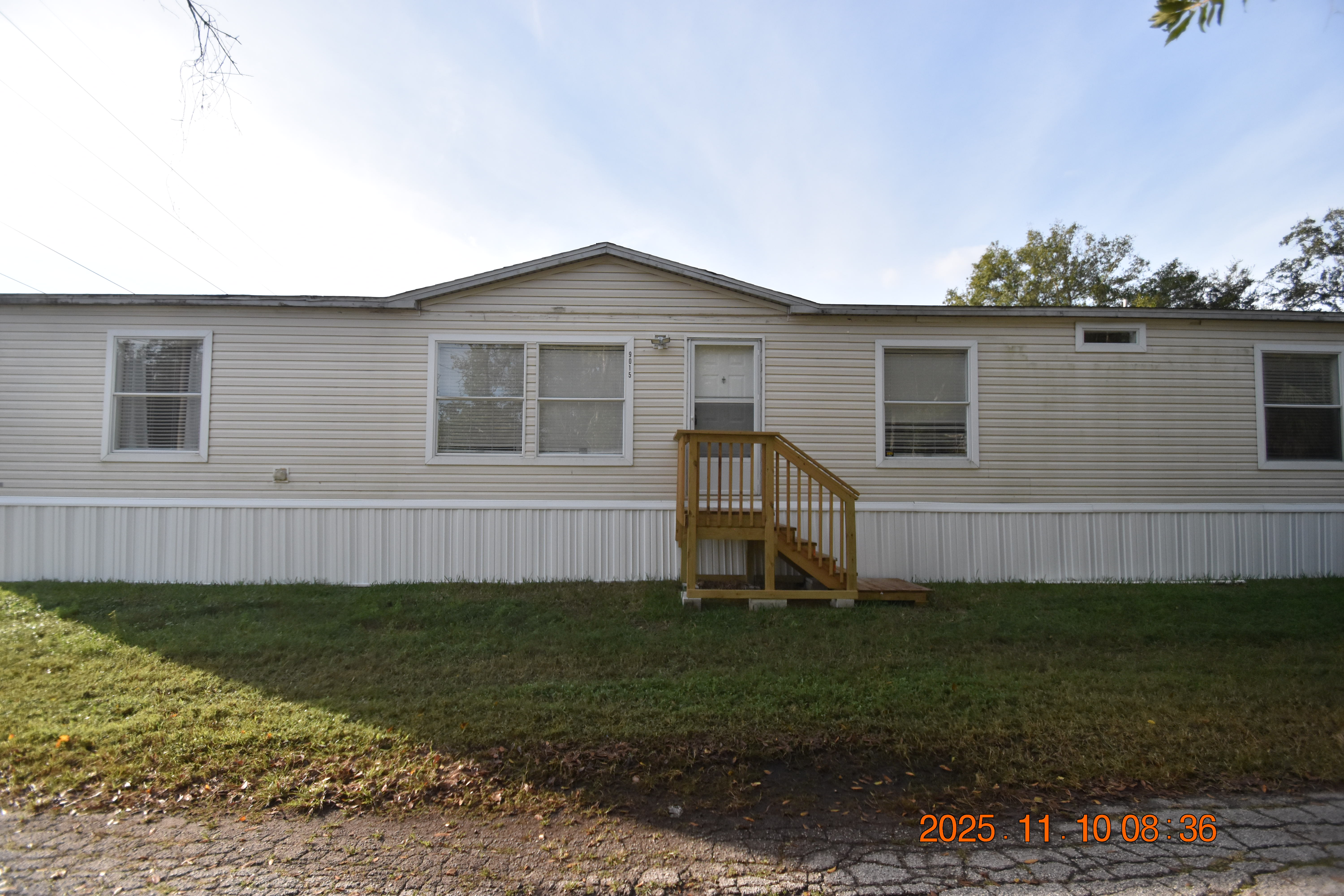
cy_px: 448
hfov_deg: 100.4
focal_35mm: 15
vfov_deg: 77.3
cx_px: 672
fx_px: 560
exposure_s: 1/4000
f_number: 3.5
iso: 800
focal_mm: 10
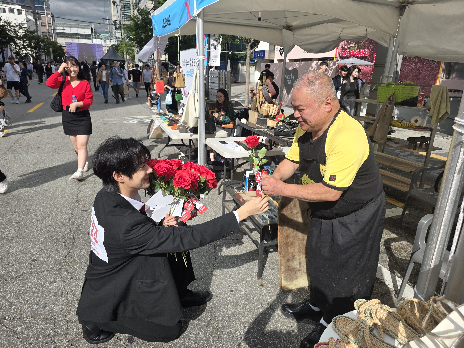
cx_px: 232
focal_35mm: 23
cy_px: 174
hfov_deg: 73.9
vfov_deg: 58.9
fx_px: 308
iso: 80
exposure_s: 1/5017
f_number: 1.7
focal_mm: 6.3
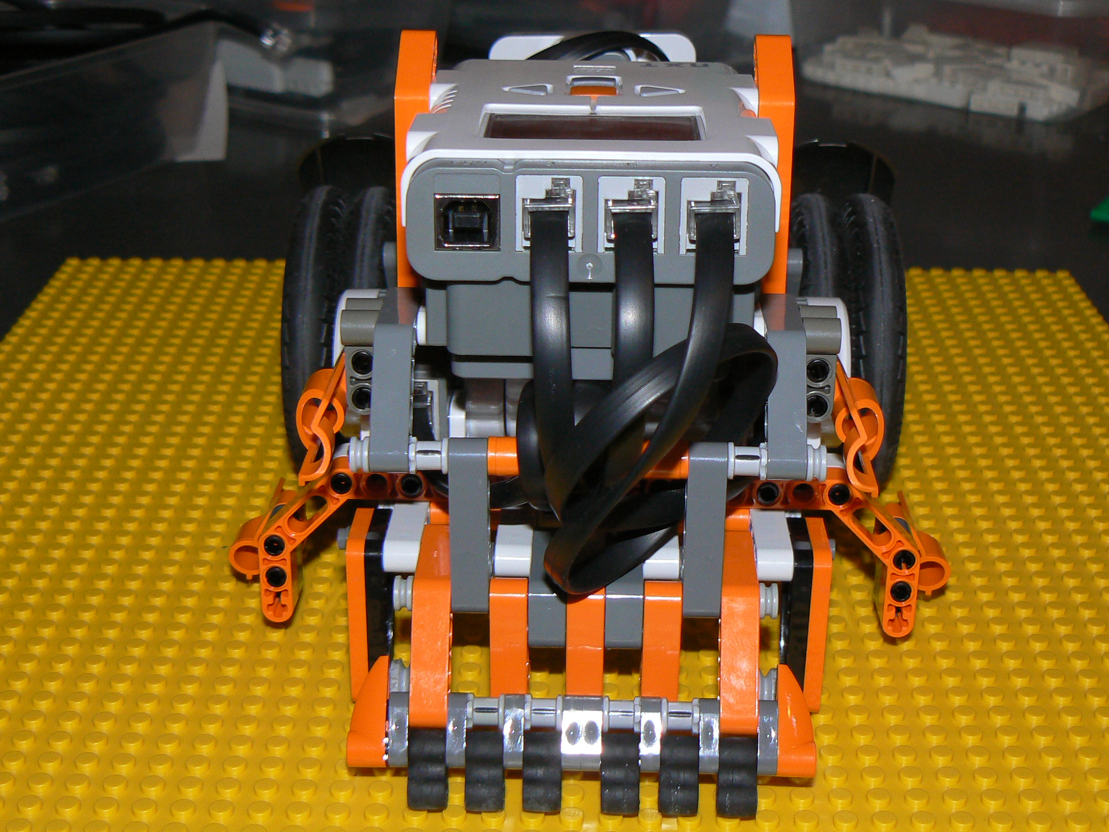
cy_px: 416
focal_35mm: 57
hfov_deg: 33.8
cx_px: 554
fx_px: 1826
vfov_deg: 25.7
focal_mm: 7.9
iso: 100
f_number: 2.8
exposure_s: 1/30
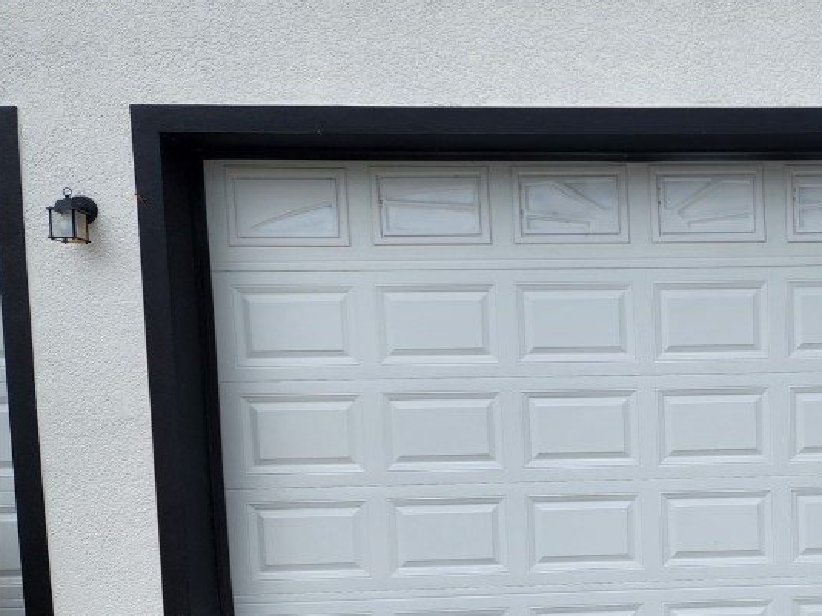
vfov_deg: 31.9
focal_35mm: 44
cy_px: 504
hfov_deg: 39.0
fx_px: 1045
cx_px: 781
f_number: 1.8
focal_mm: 6.4
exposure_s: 1/631
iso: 12
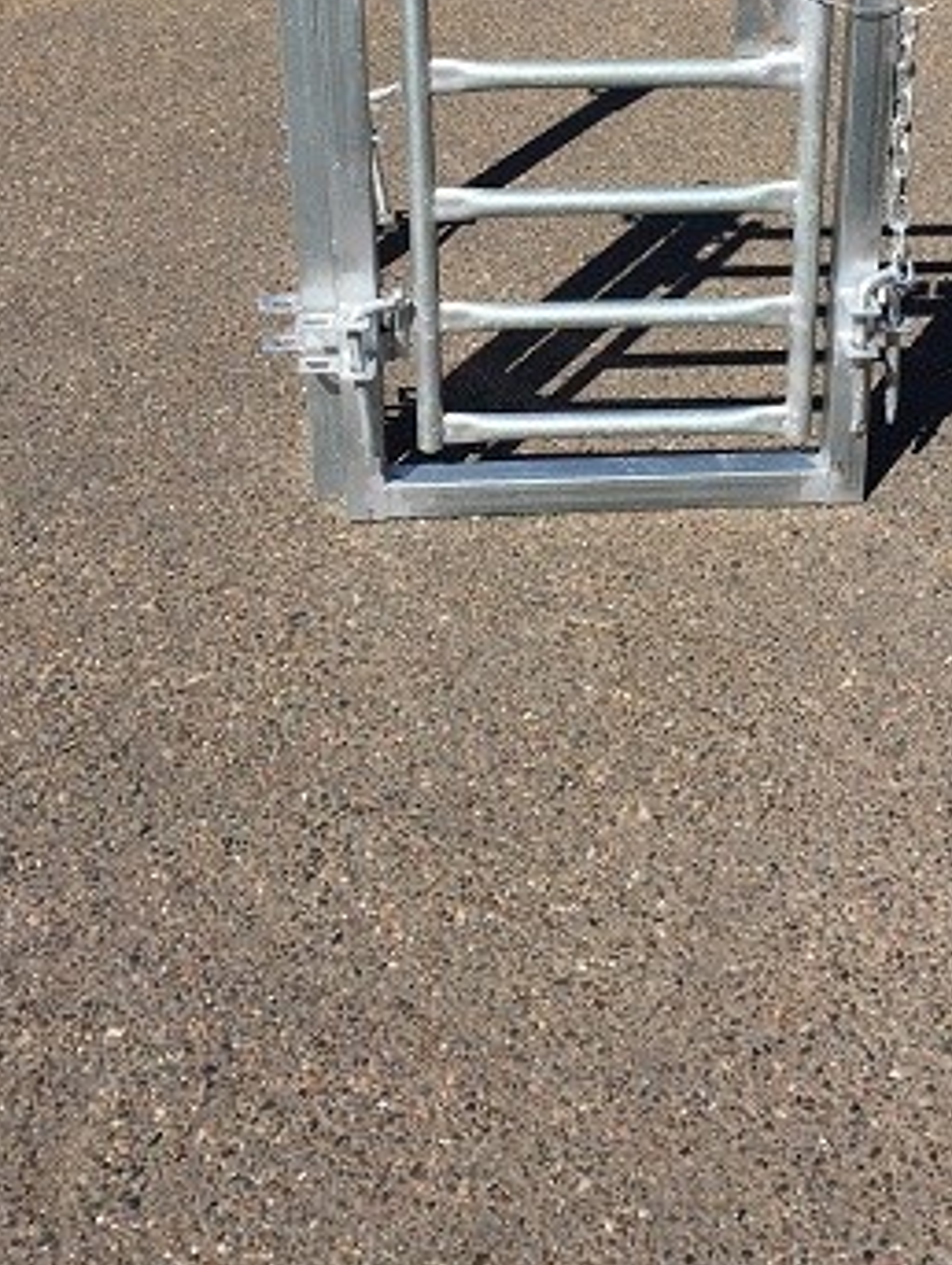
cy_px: 170
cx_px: 577
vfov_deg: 35.6
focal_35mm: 51
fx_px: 1867
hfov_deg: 28.5
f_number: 2.2
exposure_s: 1/2083
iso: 32
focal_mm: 4.15
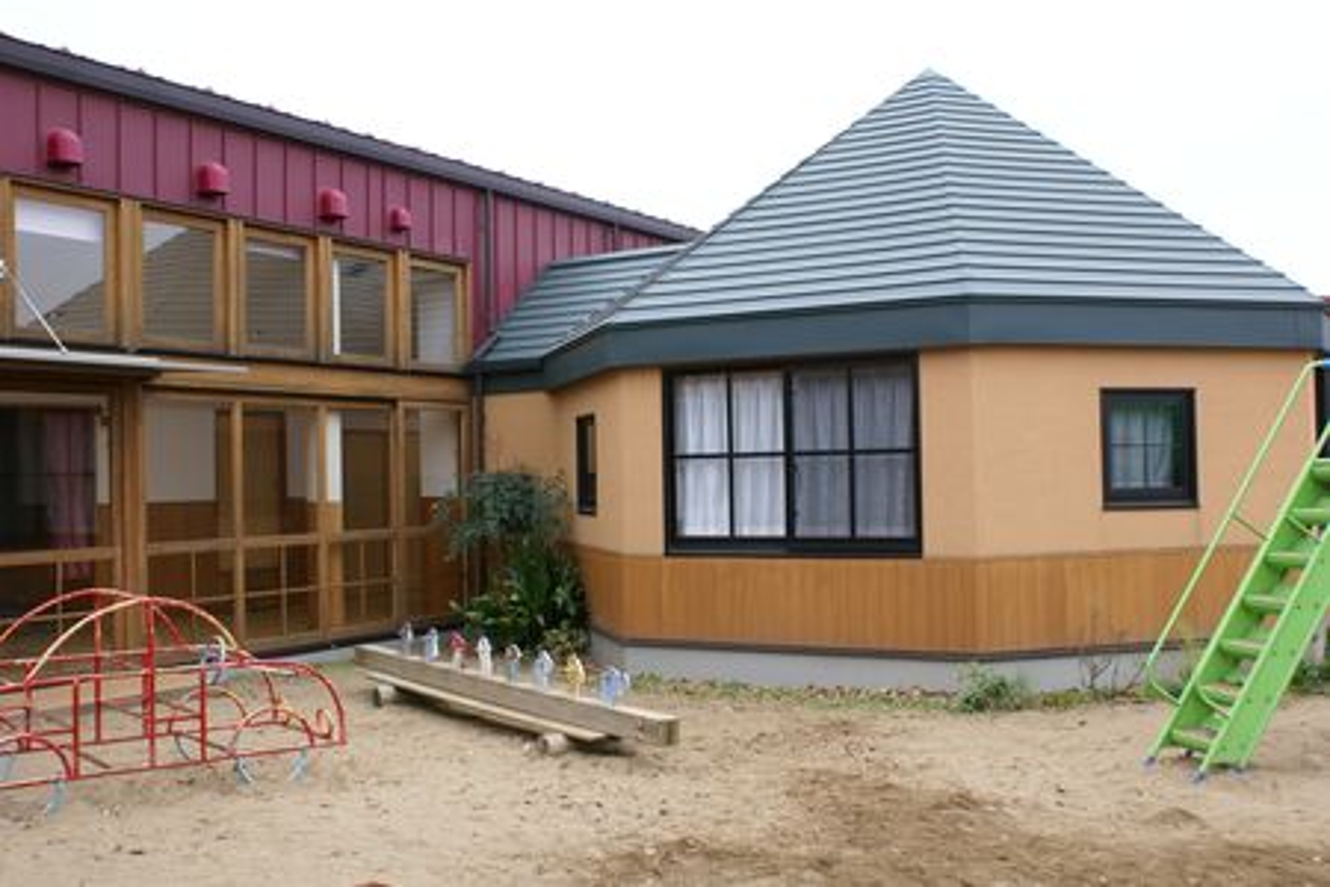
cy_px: 444
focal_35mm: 36
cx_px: 665
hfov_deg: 53.1
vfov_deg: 36.9
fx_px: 1330
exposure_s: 1/60
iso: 100
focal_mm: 24
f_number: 6.3
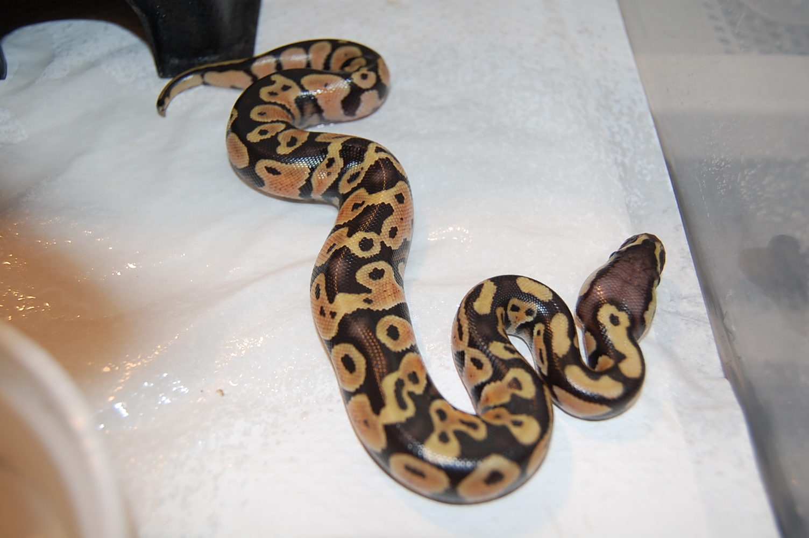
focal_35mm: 39
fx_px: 876
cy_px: 269
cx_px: 404
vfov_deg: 34.1
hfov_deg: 49.6
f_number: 4
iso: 220
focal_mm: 26
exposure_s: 1/60
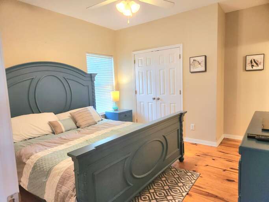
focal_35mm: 23
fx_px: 179
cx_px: 134
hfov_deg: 73.9
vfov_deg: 58.9
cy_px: 101
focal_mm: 5.4
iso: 200
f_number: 1.8
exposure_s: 1/120
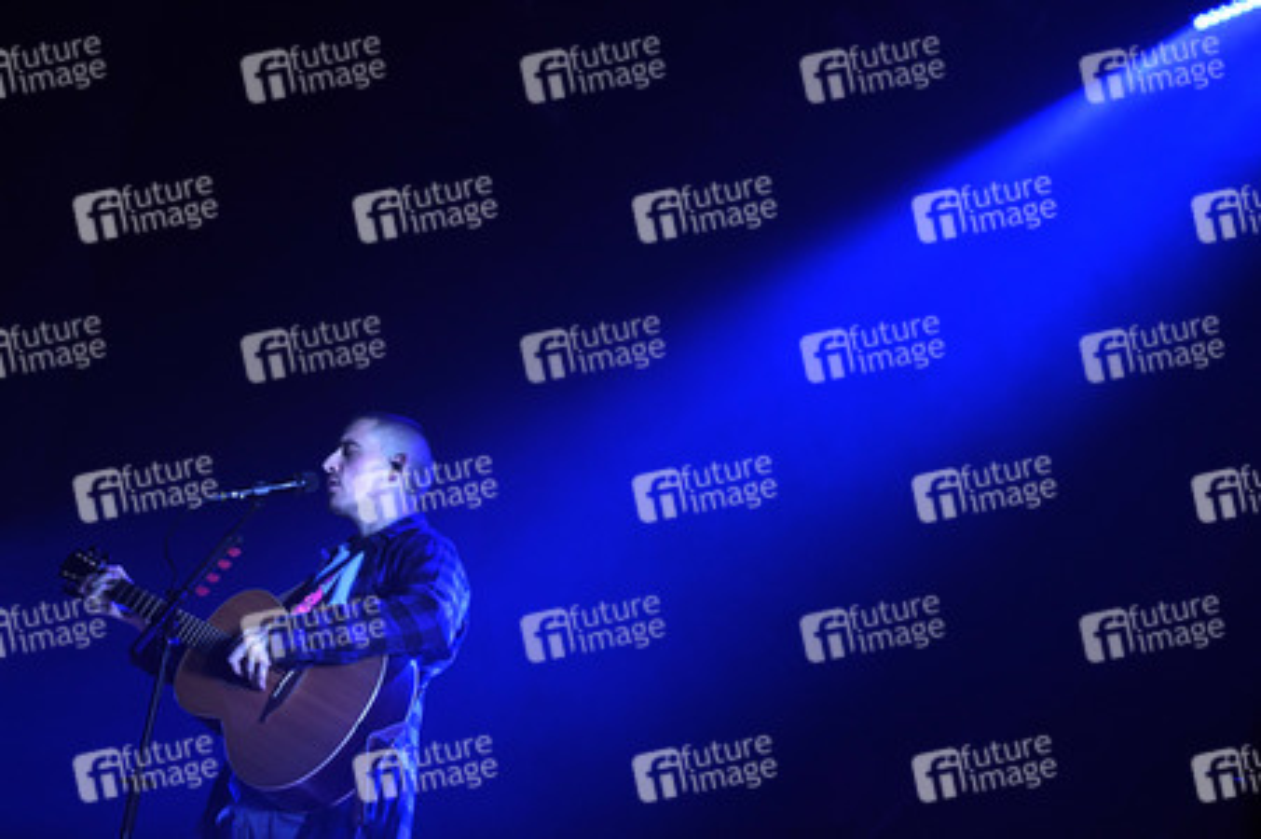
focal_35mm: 70
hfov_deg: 28.9
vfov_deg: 19.4
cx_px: 630
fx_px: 2450
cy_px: 420
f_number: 3.5
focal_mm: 70
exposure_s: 1/250
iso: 800
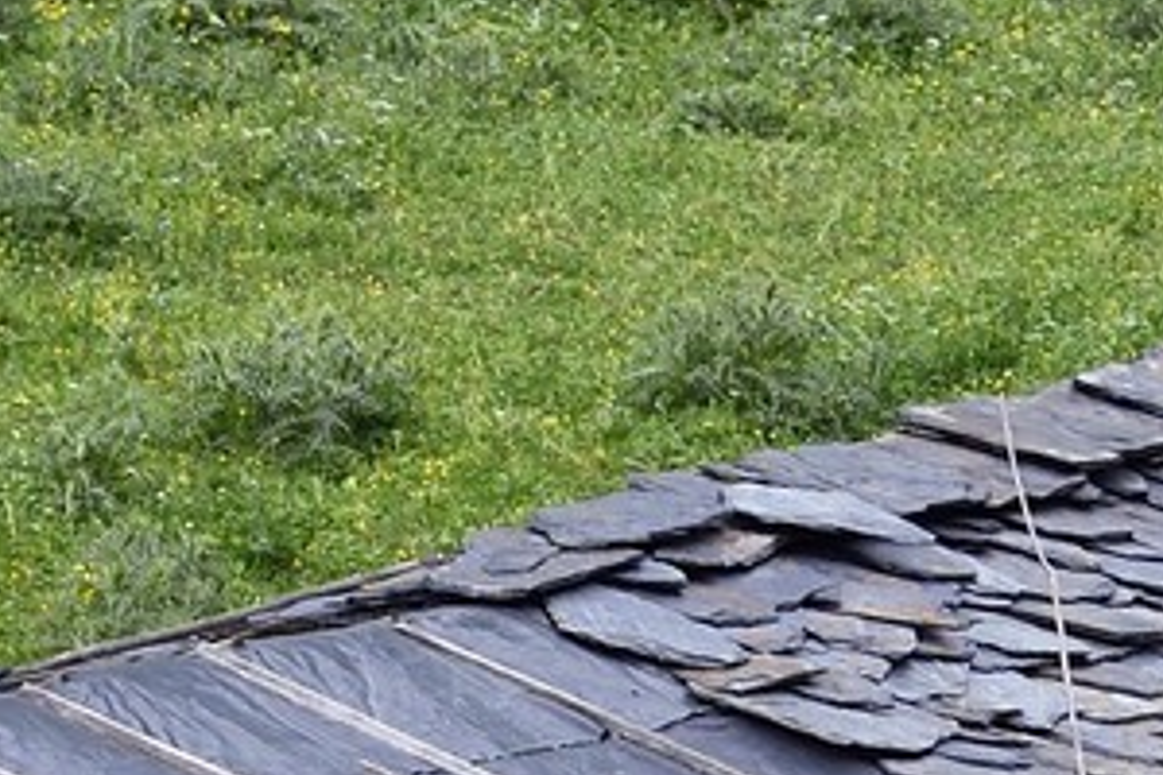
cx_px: 2597
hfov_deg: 1.9
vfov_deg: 1.3
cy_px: 1368
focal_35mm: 1066
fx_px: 34435
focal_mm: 200
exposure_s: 1/320
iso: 320
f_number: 8
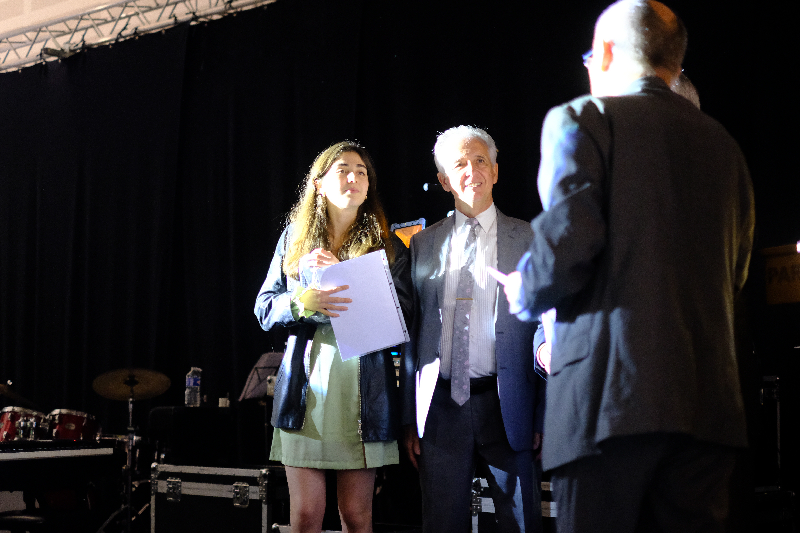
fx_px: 1289
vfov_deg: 23.4
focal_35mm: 58
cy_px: 269
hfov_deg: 34.5
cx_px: 418
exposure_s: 1/105
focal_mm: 35
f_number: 1.4
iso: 3200
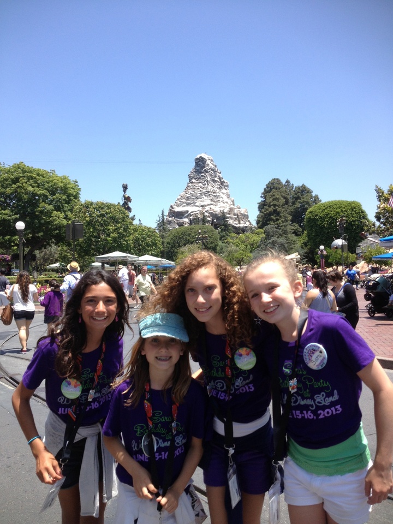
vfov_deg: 52.6
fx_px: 530
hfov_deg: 40.7
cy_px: 262
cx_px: 196
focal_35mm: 35
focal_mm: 4.28
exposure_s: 1/836
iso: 50
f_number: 2.4
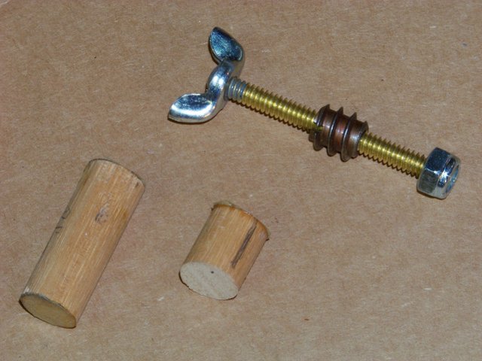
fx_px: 2562
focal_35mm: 184
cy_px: 180
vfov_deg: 8.1
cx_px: 241
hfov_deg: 10.7
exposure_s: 1/25
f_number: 8
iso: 64
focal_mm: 29.3
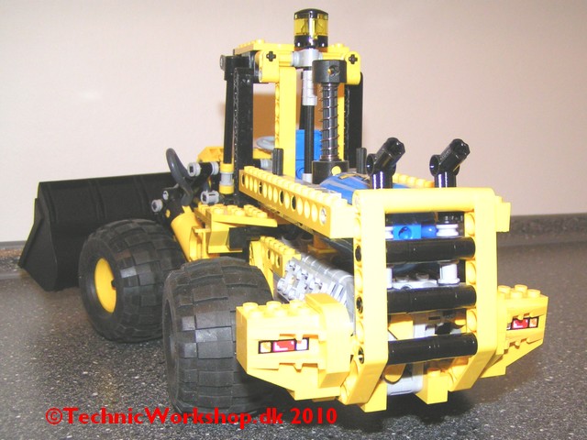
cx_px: 294
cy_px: 220
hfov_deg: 49.0
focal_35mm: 38
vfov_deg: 37.7
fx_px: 644
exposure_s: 1/40
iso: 200
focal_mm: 5.8
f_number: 2.8
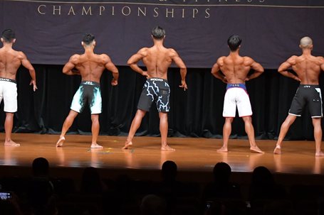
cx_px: 128
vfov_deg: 7.7
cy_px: 80
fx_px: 1610
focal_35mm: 179
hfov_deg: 11.5
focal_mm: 70
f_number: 5.6
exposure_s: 1/400
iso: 5000
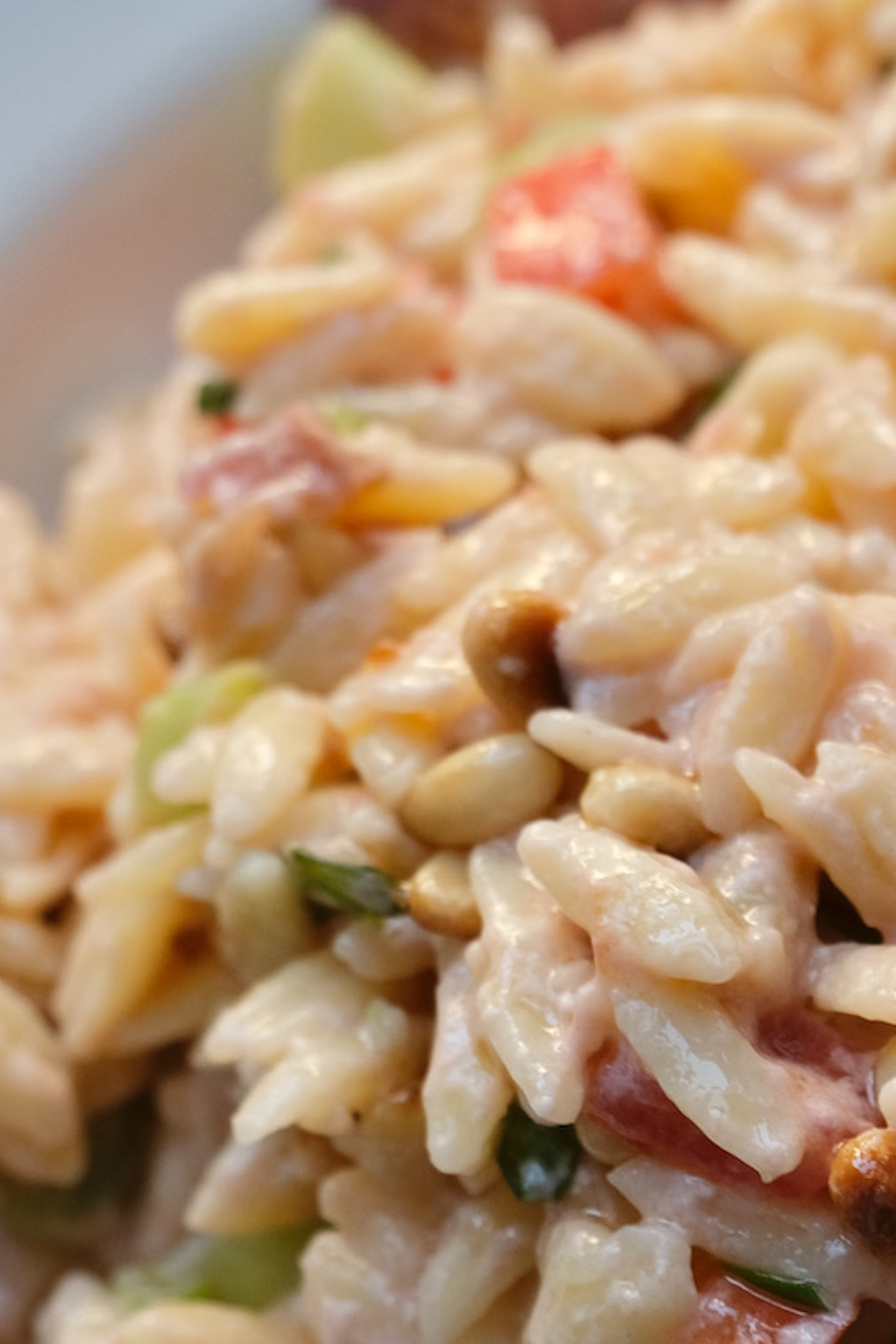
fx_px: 4664
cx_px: 973
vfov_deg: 16.3
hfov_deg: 10.8
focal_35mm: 125
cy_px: 1015
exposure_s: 1/60
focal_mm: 35.3
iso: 400
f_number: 5
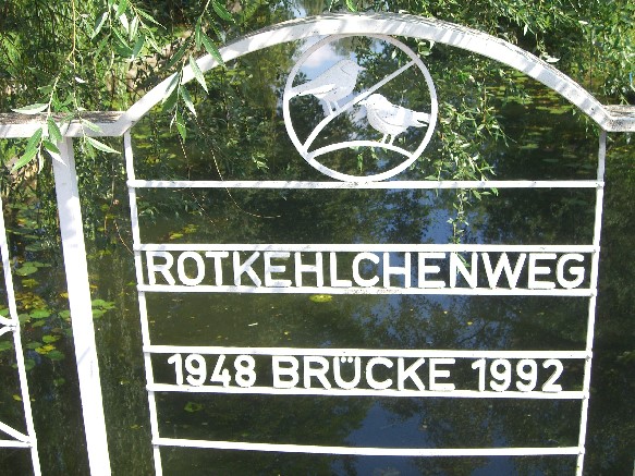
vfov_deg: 25.7
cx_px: 318
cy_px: 238
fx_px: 1045
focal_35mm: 57
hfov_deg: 33.8
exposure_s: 1/320
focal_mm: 11.8
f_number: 3.6
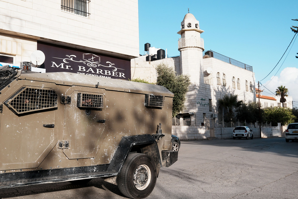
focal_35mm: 40
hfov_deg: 48.5
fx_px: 331
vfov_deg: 33.4
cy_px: 100
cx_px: 149
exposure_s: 1/3200
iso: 250
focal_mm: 27
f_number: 3.5
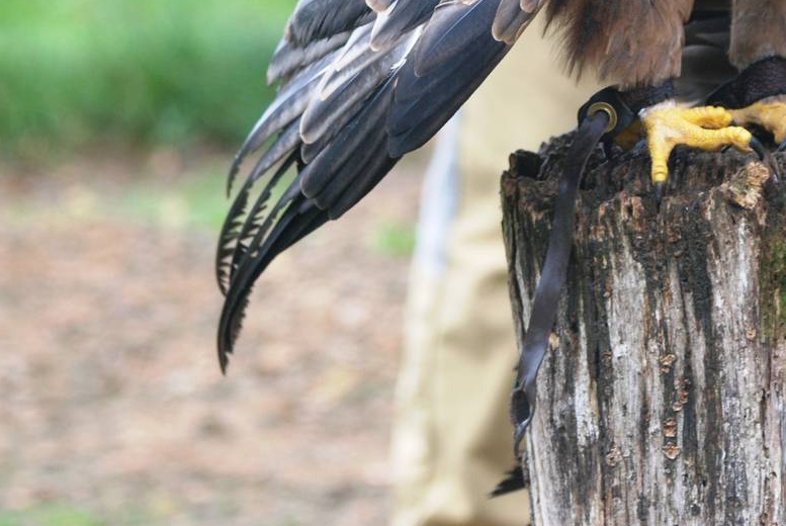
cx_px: 608
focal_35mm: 417
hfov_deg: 4.9
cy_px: -5
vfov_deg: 3.3
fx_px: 9115
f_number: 4.5
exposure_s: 1/250
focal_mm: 135
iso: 400
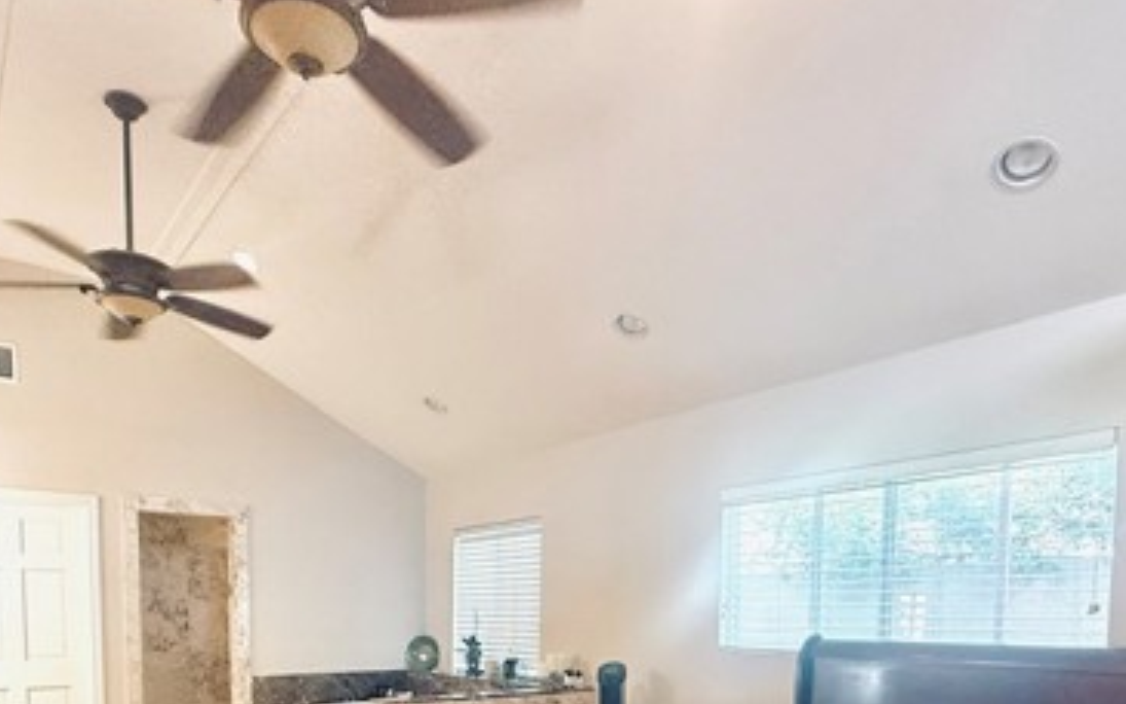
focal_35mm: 26
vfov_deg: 42.7
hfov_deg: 70.4
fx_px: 798
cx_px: 546
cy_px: 661
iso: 320
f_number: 2.2
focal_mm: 2.22
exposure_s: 1/60
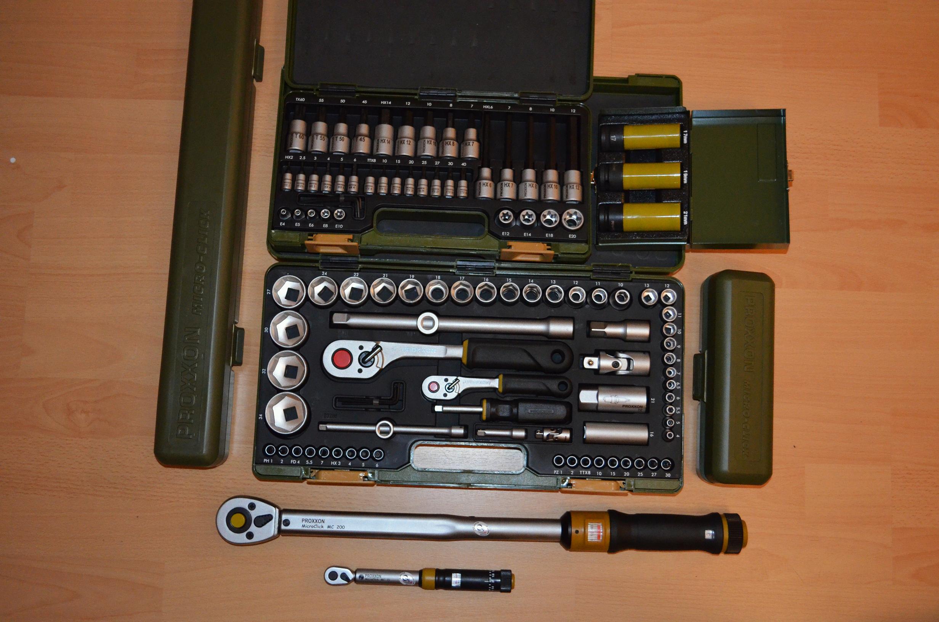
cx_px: 470
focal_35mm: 39
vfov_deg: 34.1
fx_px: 1015
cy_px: 311
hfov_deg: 49.6
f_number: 4.2
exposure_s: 1/60
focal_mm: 26
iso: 3200
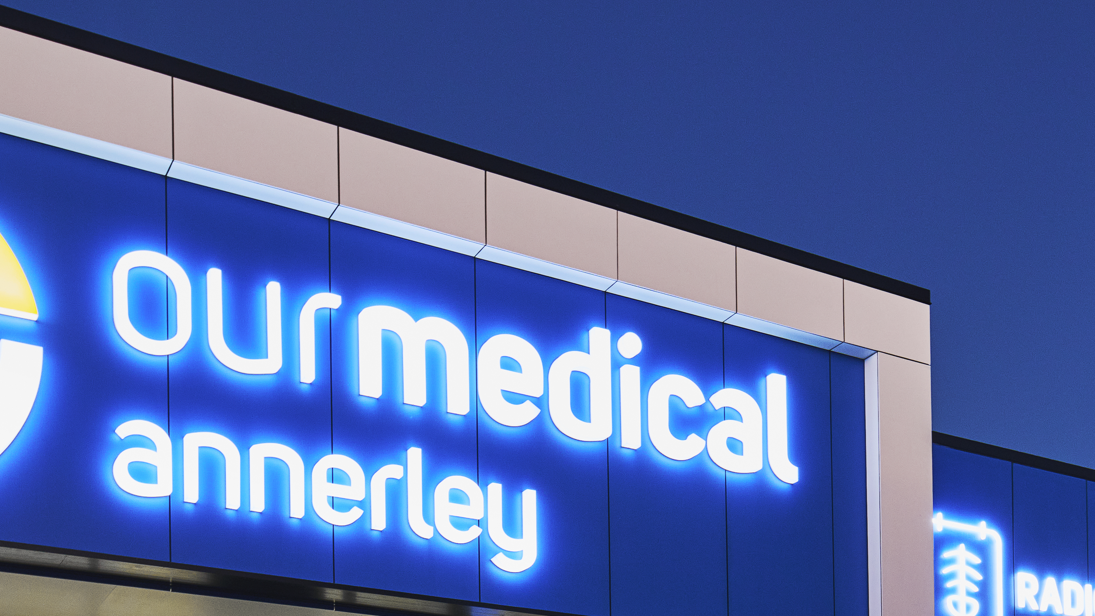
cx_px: 675
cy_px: 718
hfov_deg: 42.6
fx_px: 1394
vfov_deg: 23.1
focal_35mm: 48
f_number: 10
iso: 200
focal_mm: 19
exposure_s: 1/4
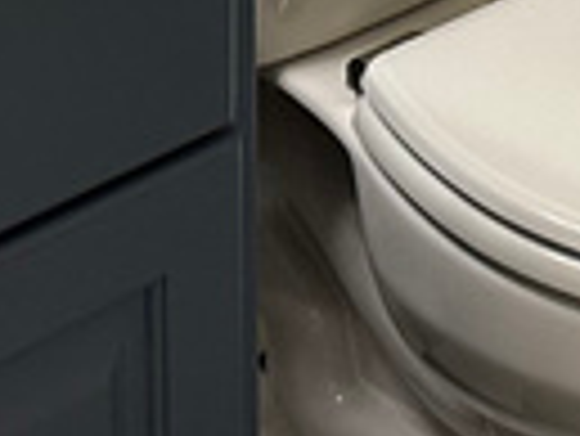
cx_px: 360
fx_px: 3203
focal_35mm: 191
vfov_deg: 7.5
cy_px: -449
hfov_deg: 10.3
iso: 160
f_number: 1.78
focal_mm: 6.86
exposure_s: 1/60
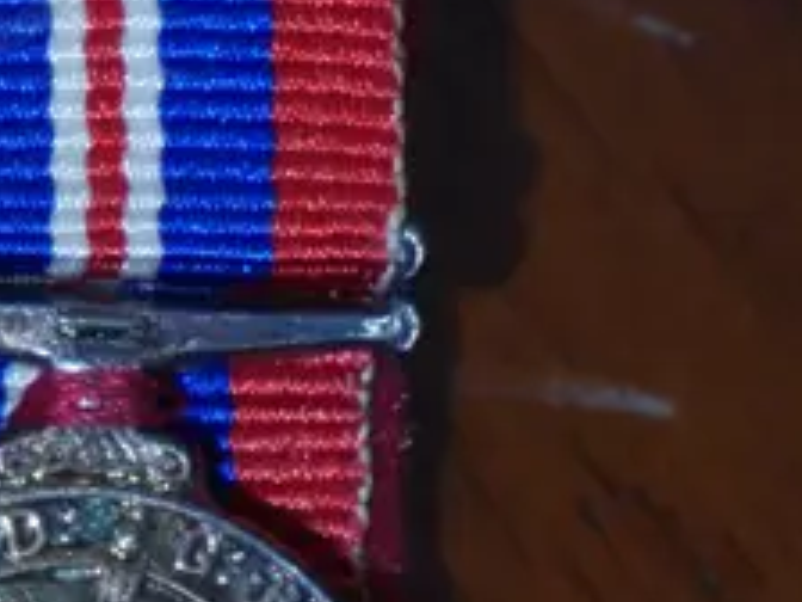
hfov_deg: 5.7
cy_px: 503
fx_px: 7831
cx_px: -730
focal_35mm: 338
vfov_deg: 4.4
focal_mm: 37
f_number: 6.3
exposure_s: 1/80
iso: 1000
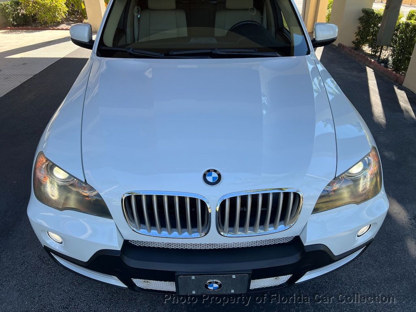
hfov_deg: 67.3
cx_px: 208
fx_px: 312
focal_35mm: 26
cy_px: 156
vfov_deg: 53.1
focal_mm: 5.7
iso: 50
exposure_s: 1/808
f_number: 1.5
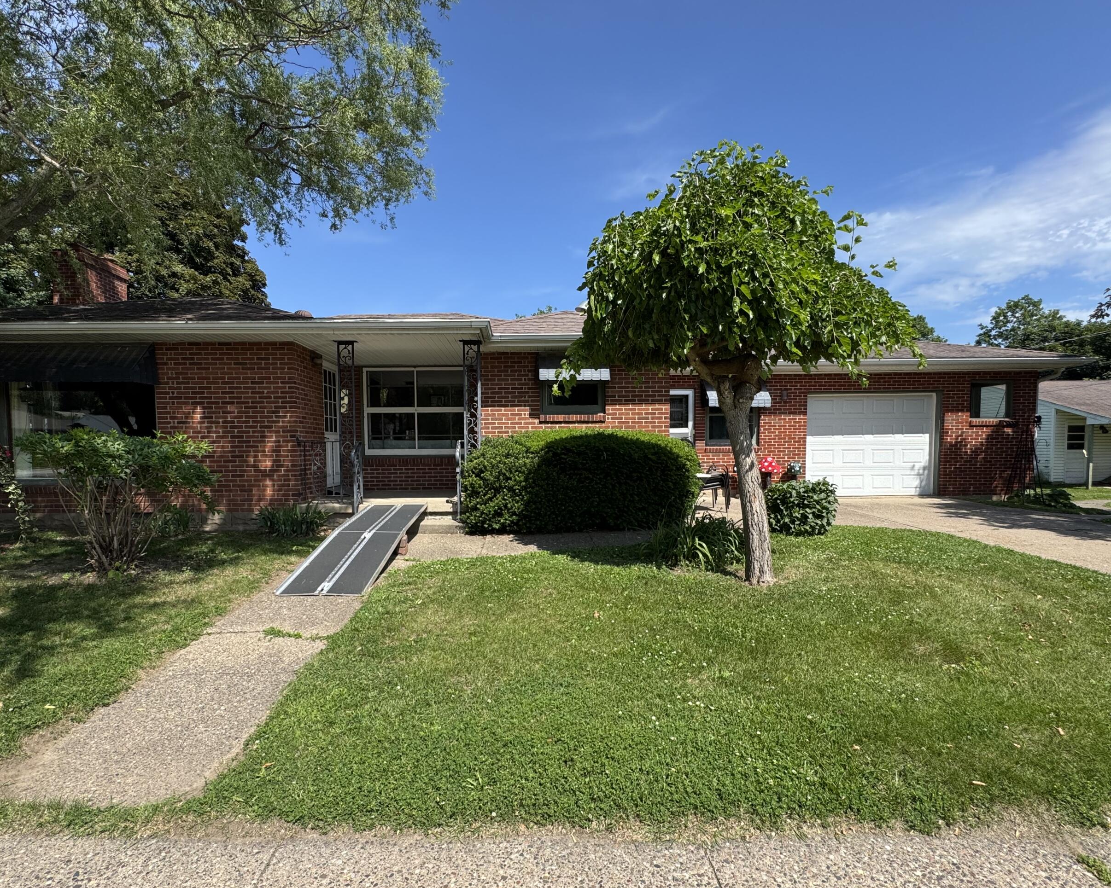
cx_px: 528
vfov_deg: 76.8
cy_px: 480
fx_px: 559
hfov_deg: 89.6
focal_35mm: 17
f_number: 2.2
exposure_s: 1/944
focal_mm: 2.22
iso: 40
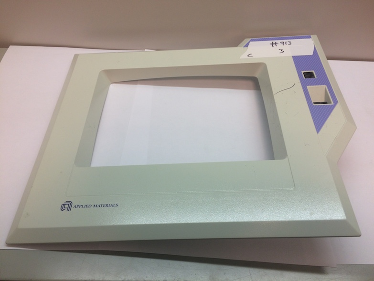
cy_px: 140
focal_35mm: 29
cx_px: 187
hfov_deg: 61.6
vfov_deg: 48.3
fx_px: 313
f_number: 2.2
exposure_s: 1/50
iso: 50
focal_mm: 4.15
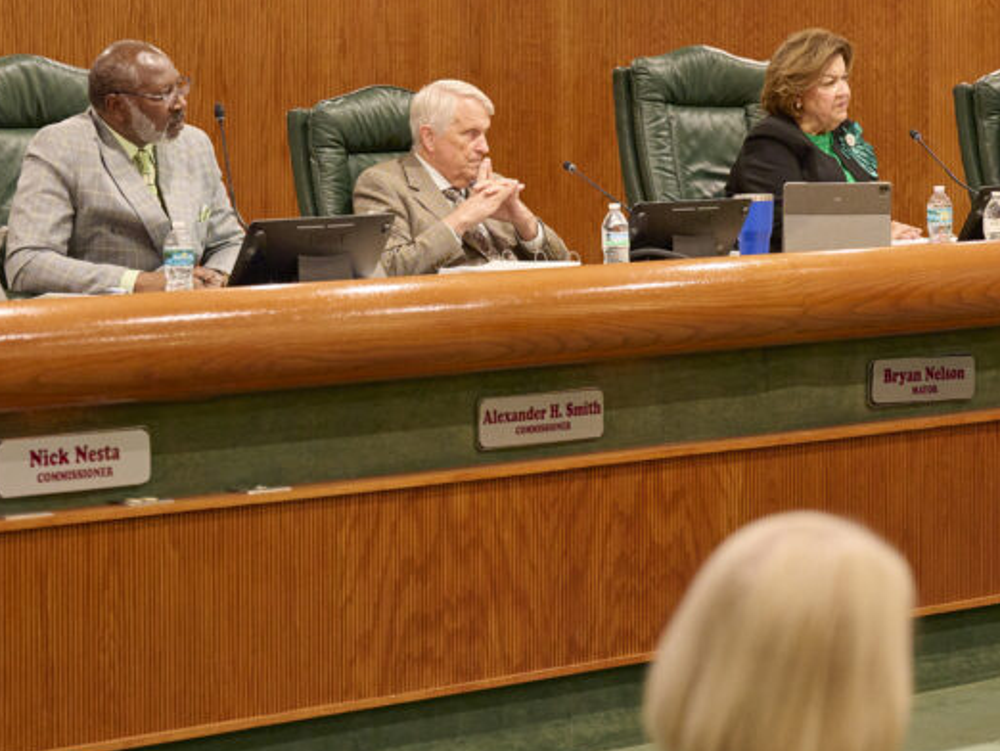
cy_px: 248
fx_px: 3815
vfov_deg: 11.2
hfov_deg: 14.9
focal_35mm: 132
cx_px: 328
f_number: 3.2
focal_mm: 70
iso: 3200
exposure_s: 1/200
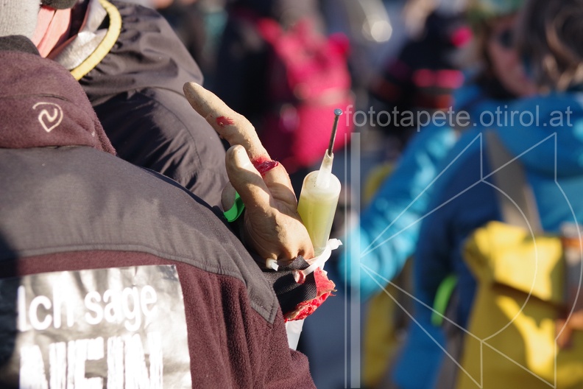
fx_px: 3028
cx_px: 292
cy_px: 194
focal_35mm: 187
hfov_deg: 11.0
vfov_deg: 7.3
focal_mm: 125
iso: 800
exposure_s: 1/640
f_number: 7.1
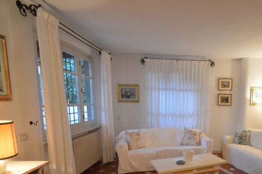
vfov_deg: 50.9
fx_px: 174
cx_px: 195
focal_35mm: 24
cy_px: 130
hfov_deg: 69.2
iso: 2800
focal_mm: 10
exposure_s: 1/60
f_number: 3.5
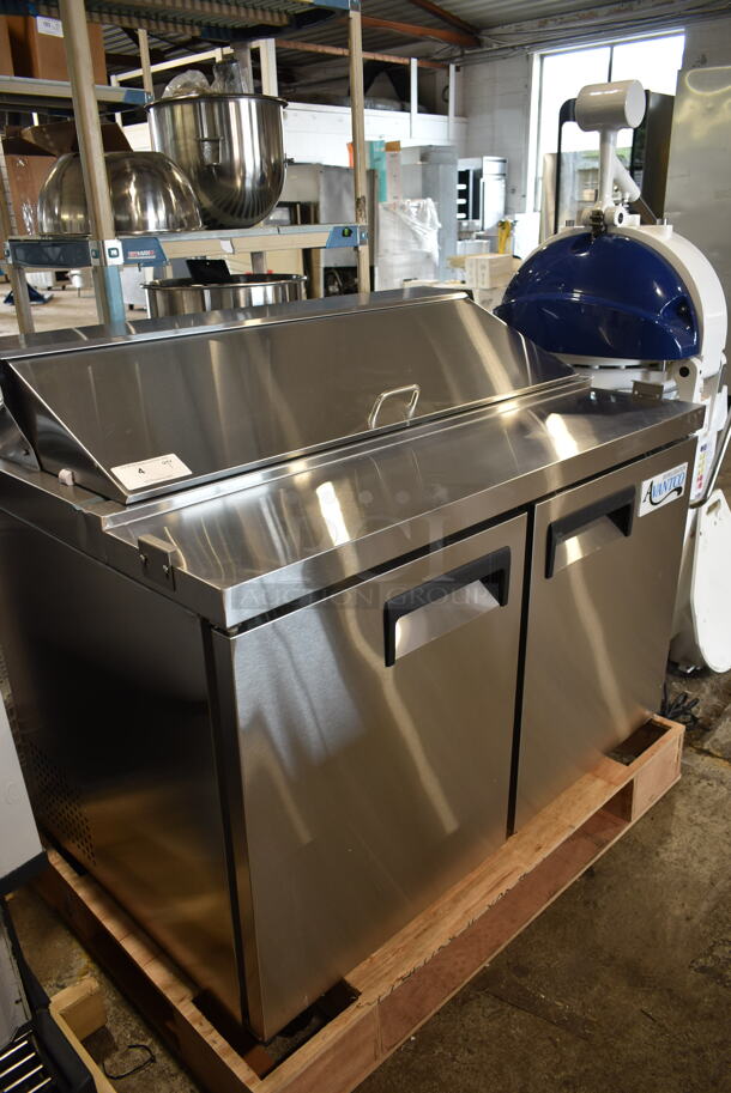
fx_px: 821
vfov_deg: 67.3
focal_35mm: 27
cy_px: 546
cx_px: 366
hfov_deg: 48.0
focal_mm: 18
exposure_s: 1/30
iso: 250
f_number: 3.5
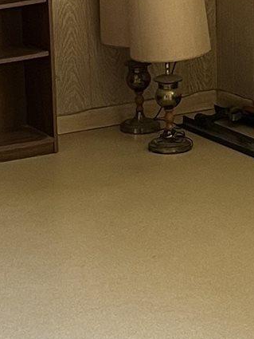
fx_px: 1379
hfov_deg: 10.5
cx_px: 100
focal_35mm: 141
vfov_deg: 14.0
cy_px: 107
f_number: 1.6
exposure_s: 1/60
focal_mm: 5.1
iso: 250
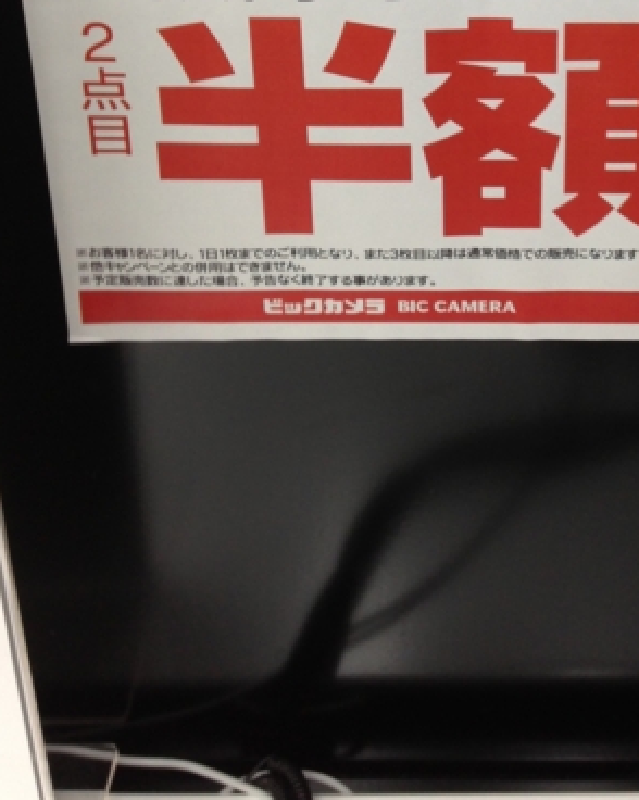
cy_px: -46
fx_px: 1656
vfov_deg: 25.5
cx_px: 502
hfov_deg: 21.6
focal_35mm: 70
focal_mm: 4.13
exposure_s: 1/24
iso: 50
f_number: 2.4
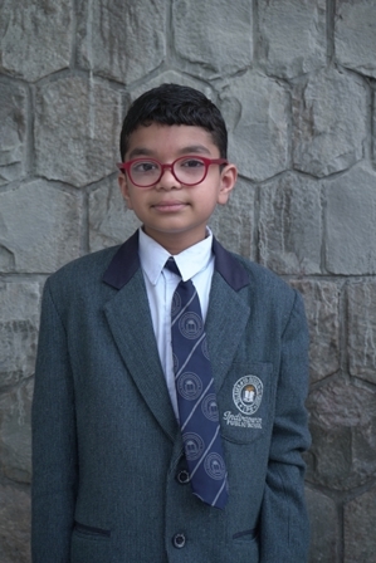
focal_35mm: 68
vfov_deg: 29.6
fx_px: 1064
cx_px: 188
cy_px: 282
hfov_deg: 20.0
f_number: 7.1
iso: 400
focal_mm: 68
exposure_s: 1/125
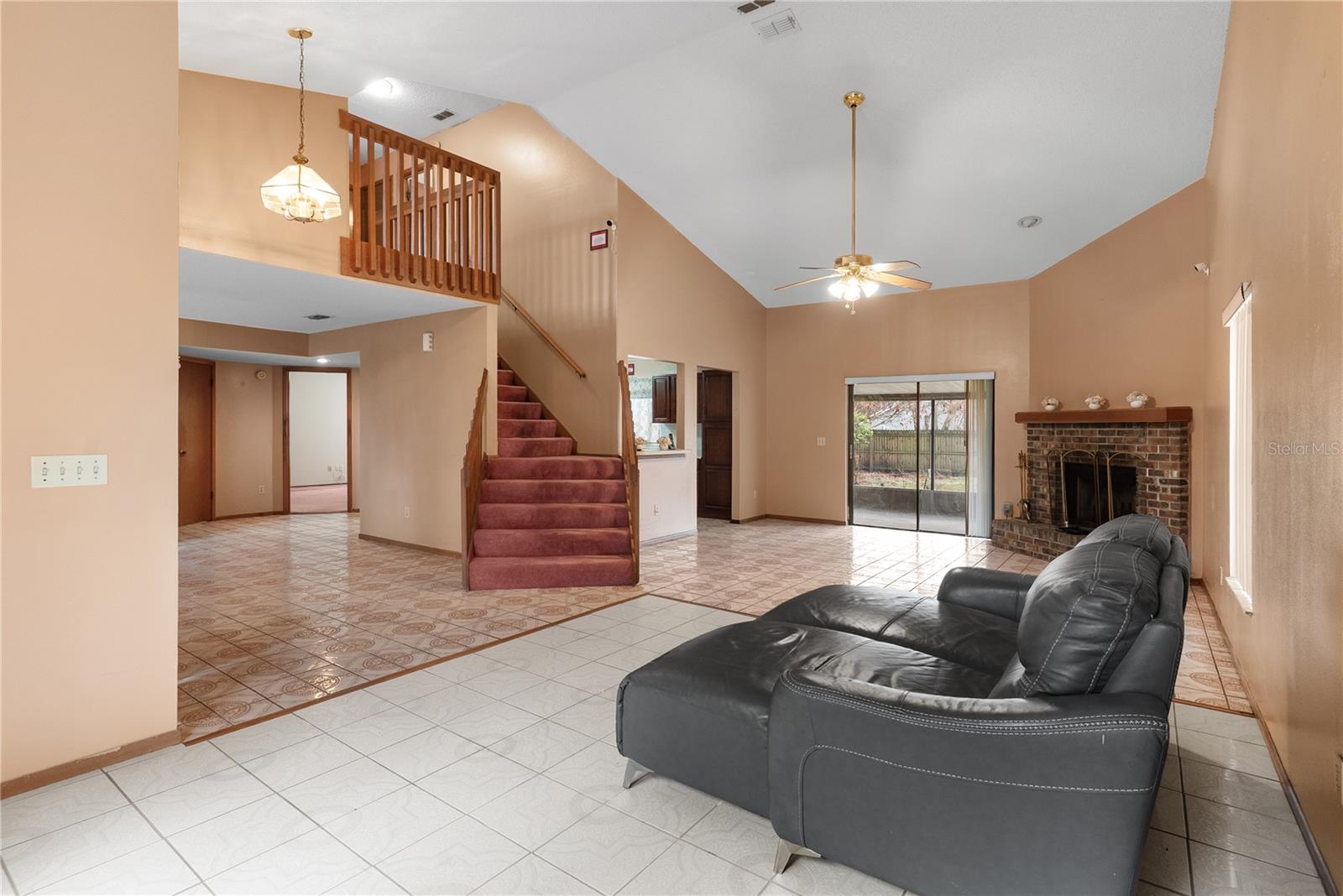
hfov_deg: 93.3
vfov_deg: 70.5
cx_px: 672
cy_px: 448
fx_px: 634
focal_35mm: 17
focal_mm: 17
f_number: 8
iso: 400
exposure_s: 1/2
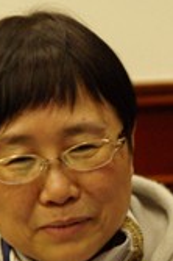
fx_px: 3889
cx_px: 151
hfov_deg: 2.5
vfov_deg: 3.8
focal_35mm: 538
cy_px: 275
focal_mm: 75
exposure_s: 1/20
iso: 1600
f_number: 4.5
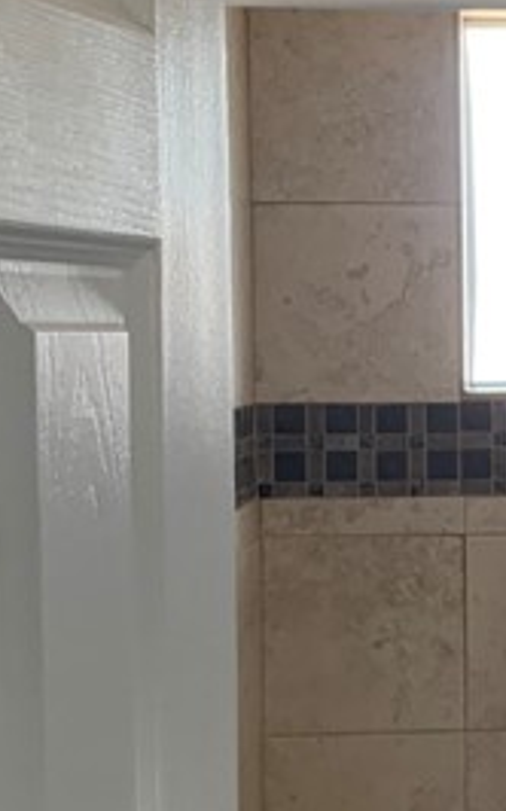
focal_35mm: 106
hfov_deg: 11.6
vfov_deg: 19.6
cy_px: 430
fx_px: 2341
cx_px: 829
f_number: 1.8
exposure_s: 1/60
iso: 160
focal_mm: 4.25
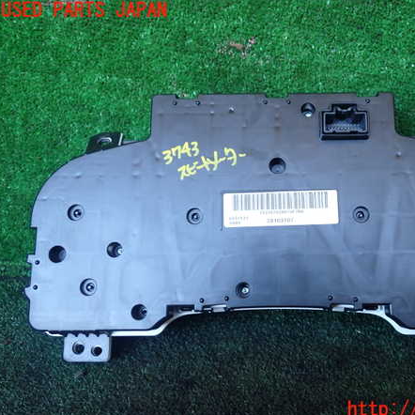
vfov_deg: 46.0
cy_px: 210
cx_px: 278
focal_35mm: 36
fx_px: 488
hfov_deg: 45.3
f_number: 2.3
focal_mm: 5.4
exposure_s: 1/50
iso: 200
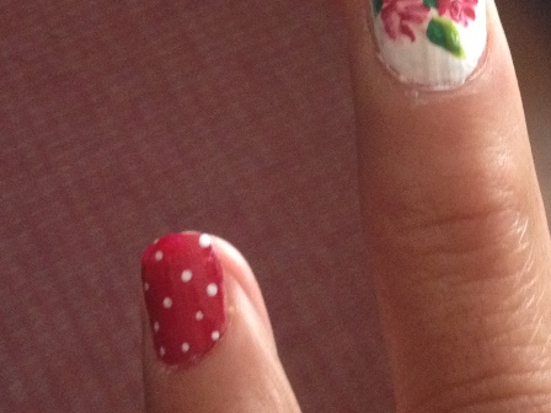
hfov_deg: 38.0
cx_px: 332
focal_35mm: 50
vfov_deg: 29.0
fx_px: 796
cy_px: 157
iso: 320
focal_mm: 4.28
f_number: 2.4
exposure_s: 1/20
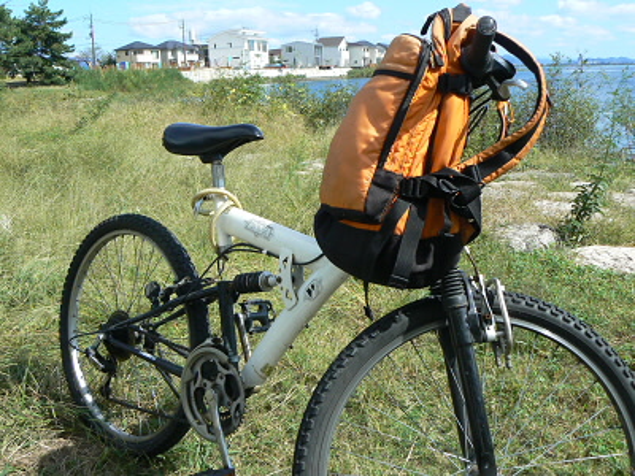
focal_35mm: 36
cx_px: 318
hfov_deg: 51.4
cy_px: 238
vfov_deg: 39.7
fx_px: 660
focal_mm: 6
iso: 100
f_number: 6.3
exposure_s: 1/400
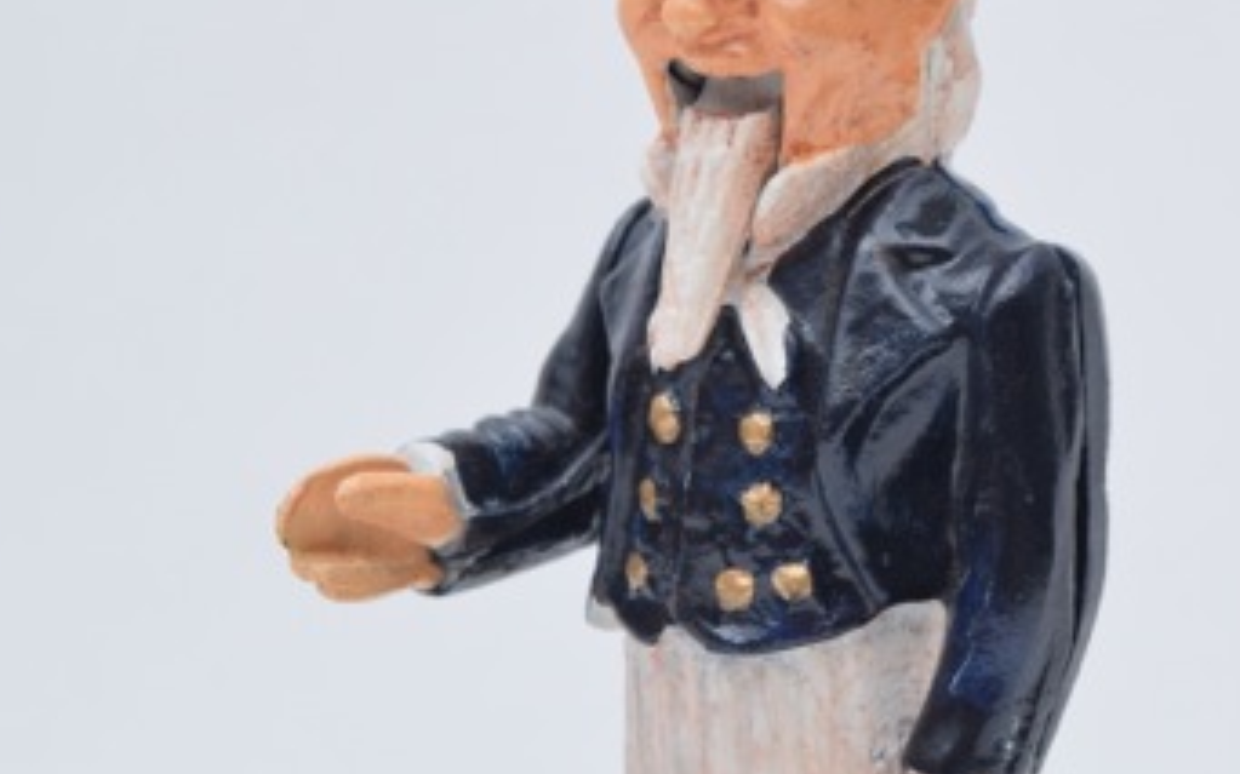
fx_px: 5337
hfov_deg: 13.2
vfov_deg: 8.3
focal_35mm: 158
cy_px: 187
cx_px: 815
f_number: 5.6
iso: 800
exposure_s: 1/125
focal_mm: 55
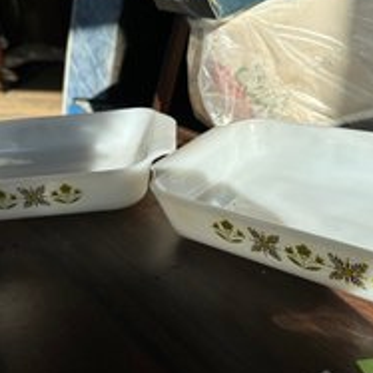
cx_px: 179
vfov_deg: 42.8
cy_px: 194
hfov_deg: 42.8
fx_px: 475
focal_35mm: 39
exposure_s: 1/2967
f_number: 1.78
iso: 80
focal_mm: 6.86
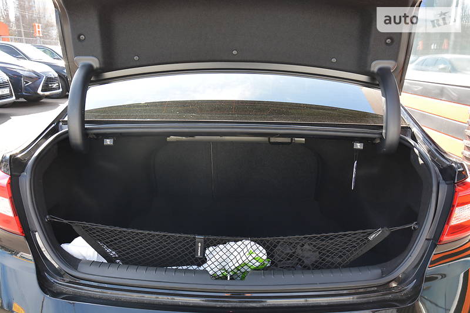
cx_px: 235
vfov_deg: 41.7
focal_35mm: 32
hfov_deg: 59.5
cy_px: 156
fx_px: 411
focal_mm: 21
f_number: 5.6
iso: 280
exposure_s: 1/125
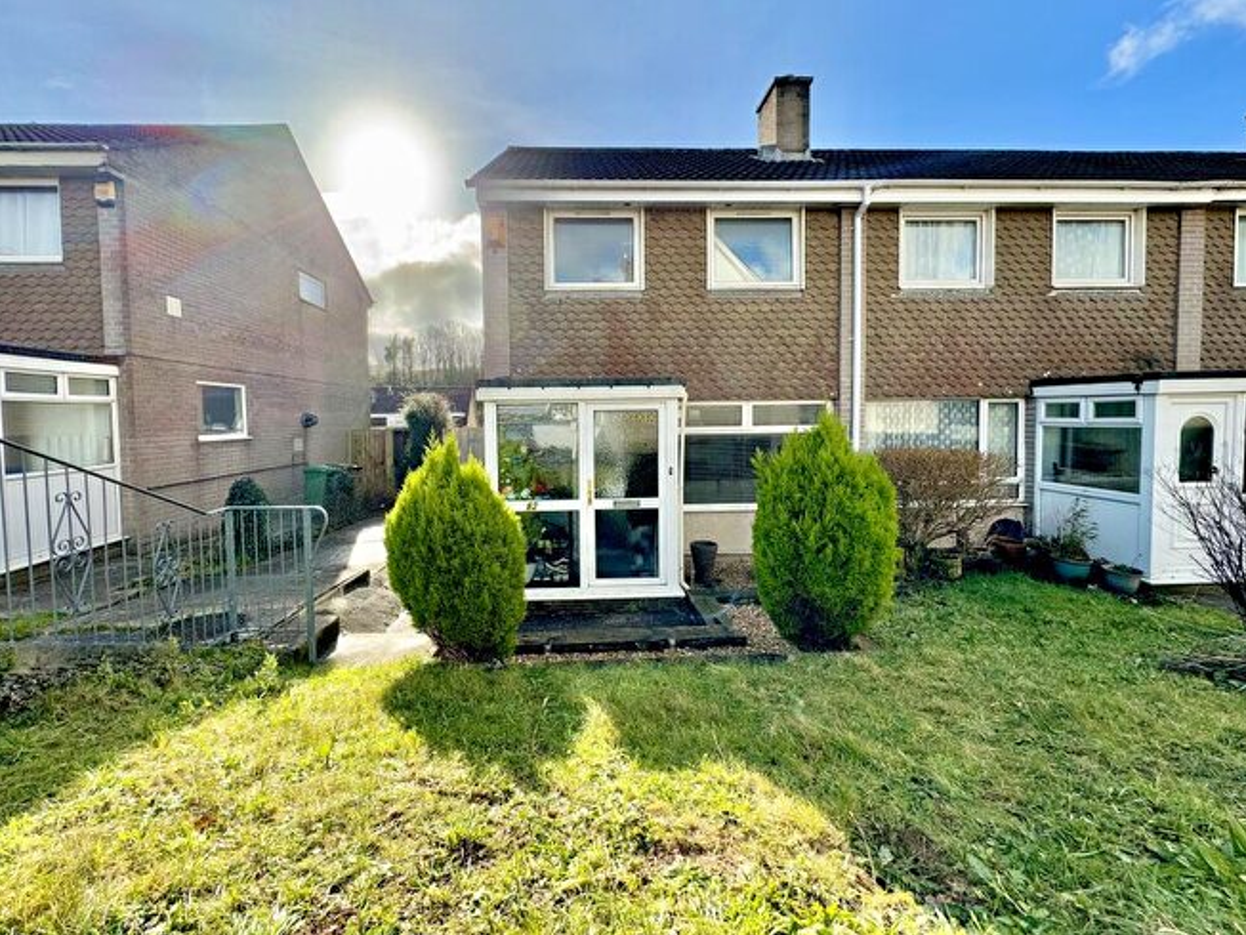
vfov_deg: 81.7
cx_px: 593
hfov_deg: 98.1
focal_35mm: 15
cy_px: 438
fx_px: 540
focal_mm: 2.22
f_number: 2.2
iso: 50
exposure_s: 1/831
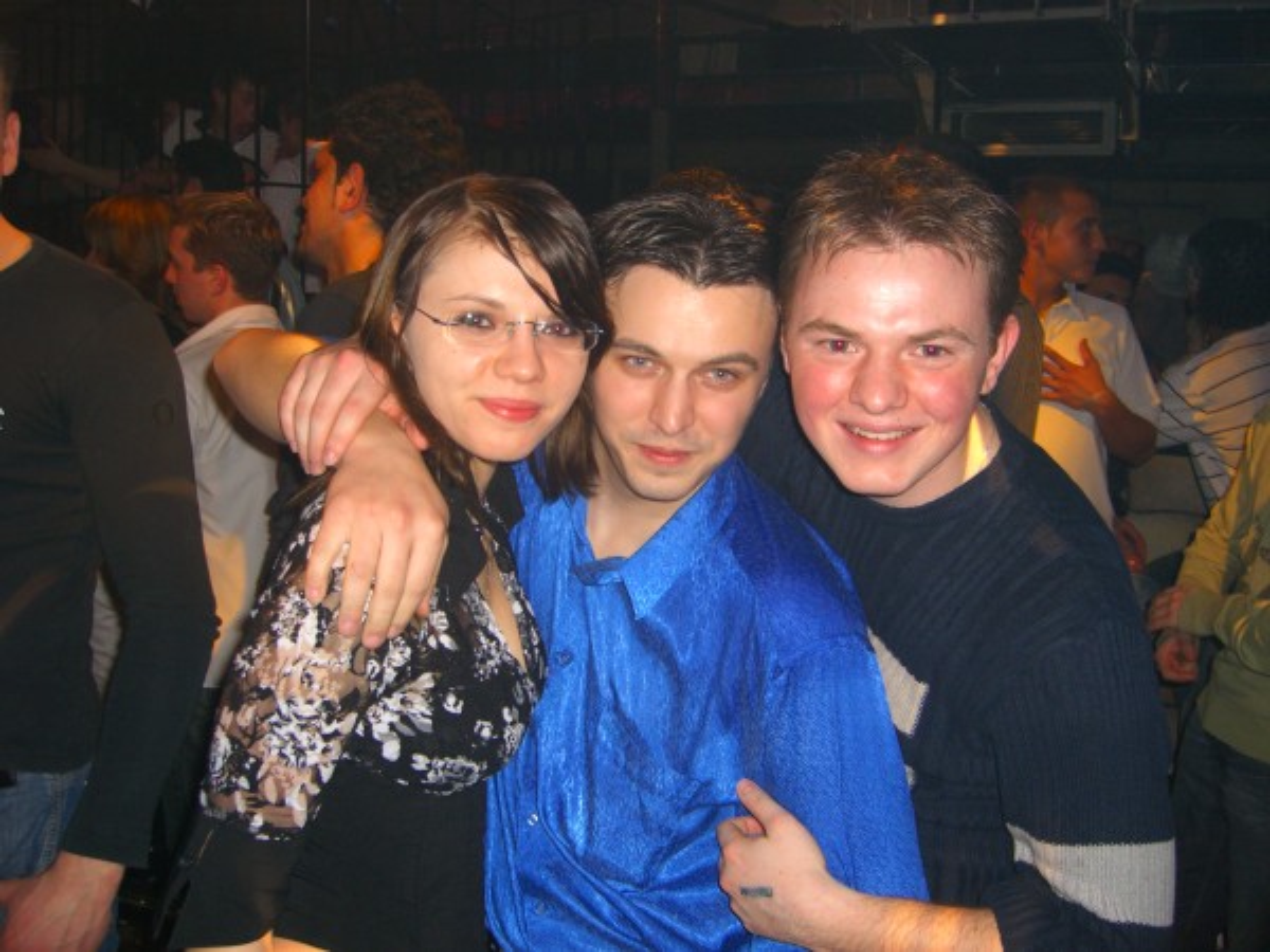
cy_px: 476
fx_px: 1394
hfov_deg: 49.0
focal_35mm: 38
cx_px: 635
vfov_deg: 37.7
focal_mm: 7.9
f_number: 2.8
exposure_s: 1/60
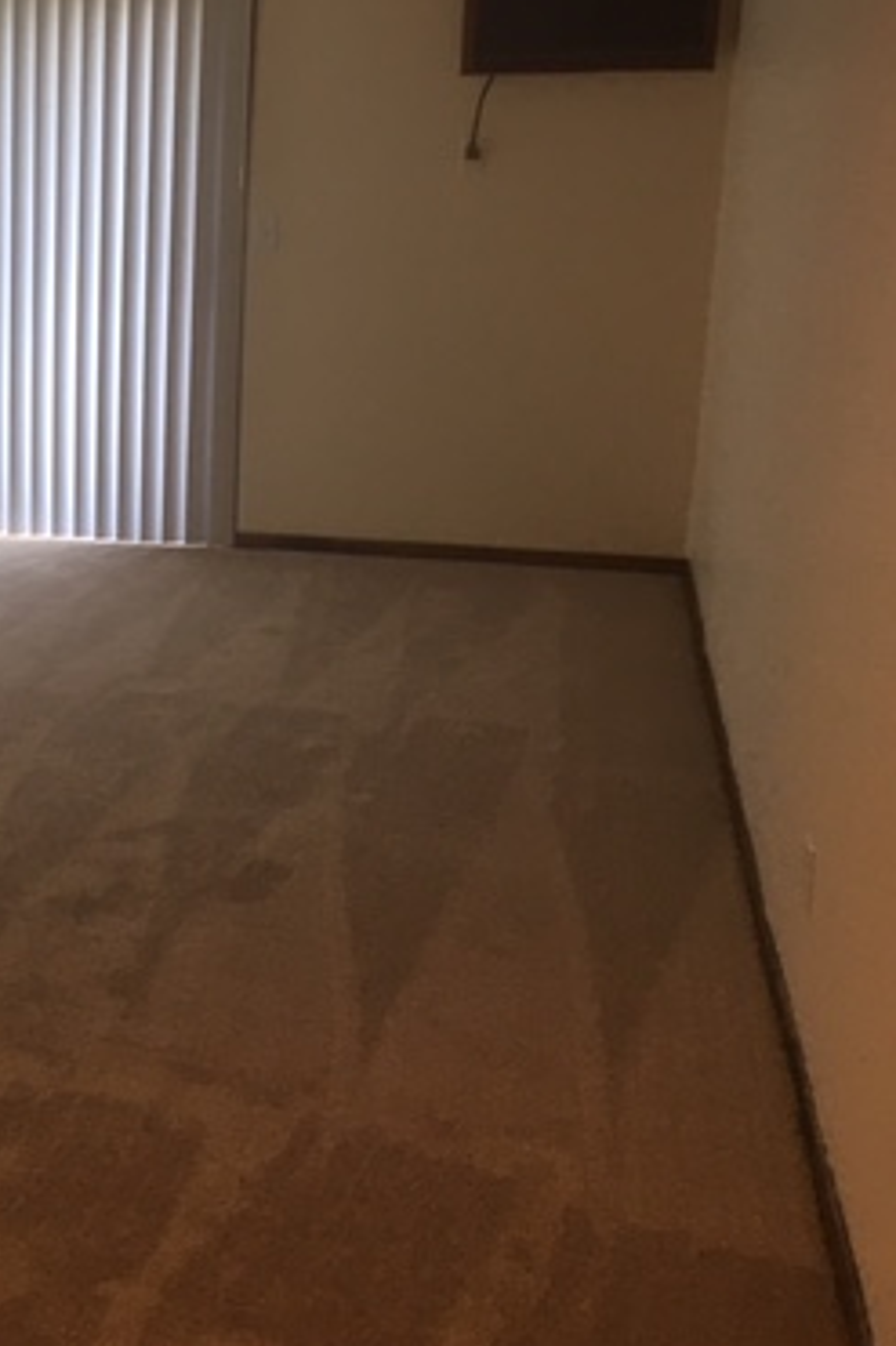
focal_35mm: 52
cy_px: 544
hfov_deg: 23.1
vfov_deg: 38.1
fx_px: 1943
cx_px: -258
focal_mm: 4.15
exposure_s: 1/30
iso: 32
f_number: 2.2
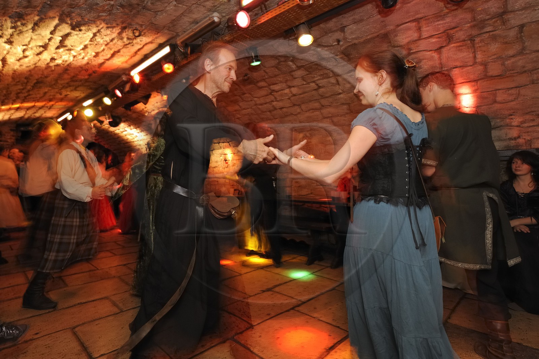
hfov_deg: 90.0
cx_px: 270
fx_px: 269
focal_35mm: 18
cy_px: 180
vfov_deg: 67.4
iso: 800
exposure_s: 1/2
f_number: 7.1
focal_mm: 18
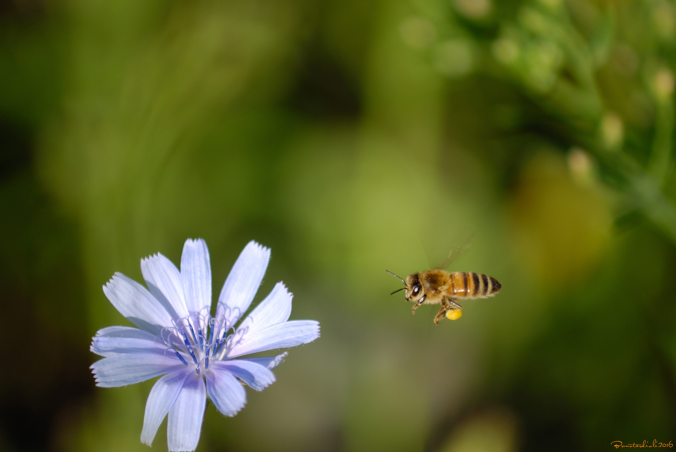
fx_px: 5639
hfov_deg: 6.9
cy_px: 226
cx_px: 338
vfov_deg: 4.6
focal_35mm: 300
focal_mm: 200
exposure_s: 1/400
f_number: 4
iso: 100
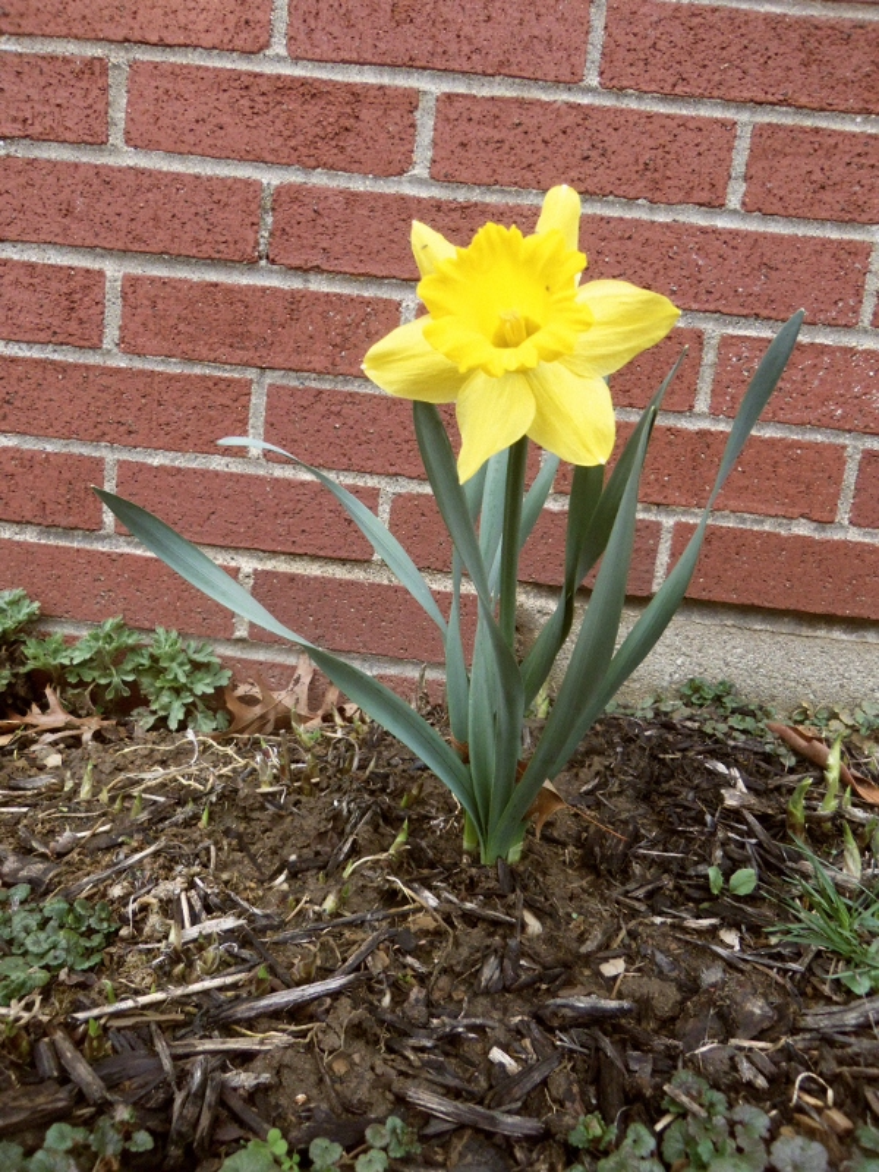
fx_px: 948
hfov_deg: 49.7
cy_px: 586
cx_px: 440
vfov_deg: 63.4
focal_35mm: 28
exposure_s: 1/30
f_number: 3.9
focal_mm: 5.1
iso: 200
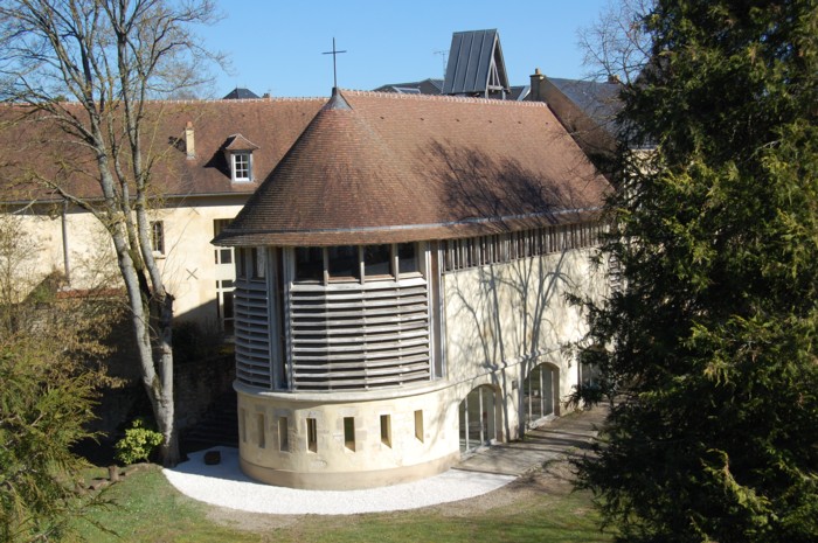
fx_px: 1294
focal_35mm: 57
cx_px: 409
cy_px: 272
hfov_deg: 35.1
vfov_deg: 23.7
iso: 200
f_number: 10
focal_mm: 38
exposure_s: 1/400
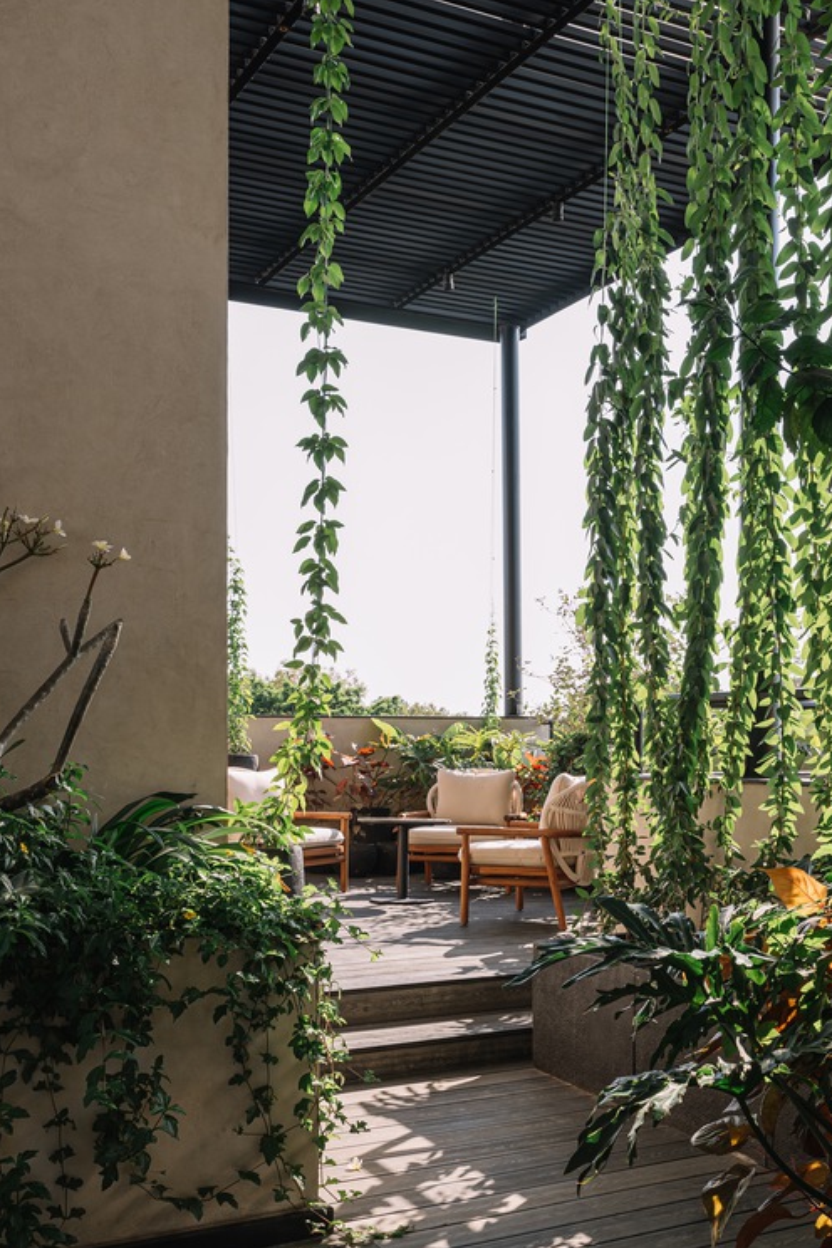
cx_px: 544
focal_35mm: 40
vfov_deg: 48.6
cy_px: 728
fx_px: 1375
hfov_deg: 33.4
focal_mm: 29.5
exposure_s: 1/15
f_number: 10
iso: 100
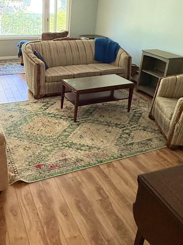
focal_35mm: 34
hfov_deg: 41.1
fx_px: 240
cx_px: 56
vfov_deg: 53.6
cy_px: 98
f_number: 2.2
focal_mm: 2.22
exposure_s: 1/60
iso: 400
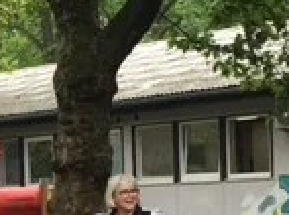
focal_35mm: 131
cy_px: 237
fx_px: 1092
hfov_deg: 14.5
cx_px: -85
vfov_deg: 11.1
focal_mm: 4.15
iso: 25
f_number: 2.2
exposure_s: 1/106
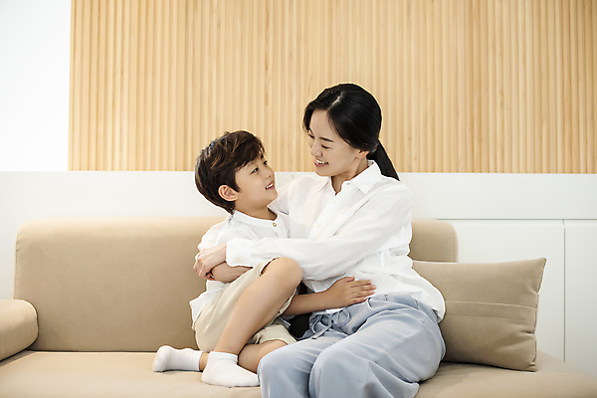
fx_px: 829
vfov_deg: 27.0
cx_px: 298
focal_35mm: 50
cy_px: 199
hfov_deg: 39.6
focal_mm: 50
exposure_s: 1/125
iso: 500
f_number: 2.8
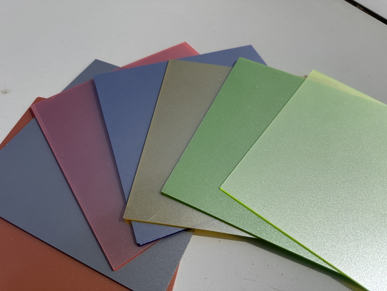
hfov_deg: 71.6
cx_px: 194
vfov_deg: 56.8
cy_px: 146
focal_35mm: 24
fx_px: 268
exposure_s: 1/18519
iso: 100
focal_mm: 6.86
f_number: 1.78
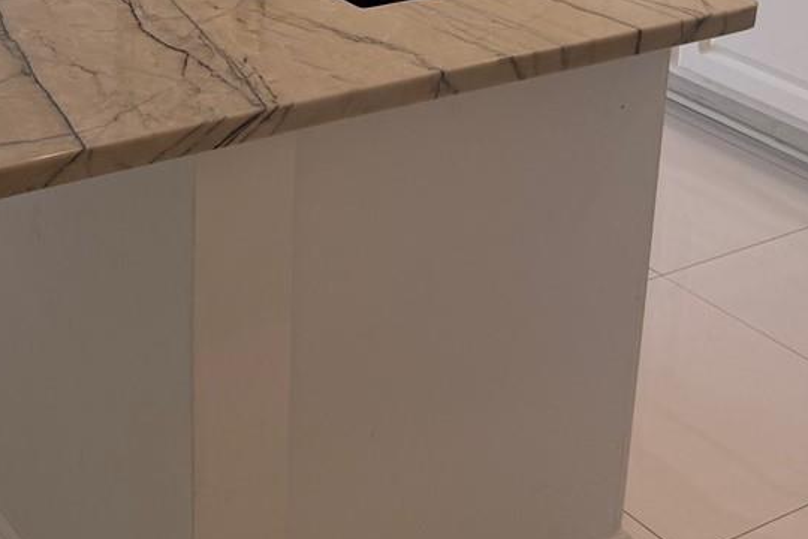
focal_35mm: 74
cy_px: -186
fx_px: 1661
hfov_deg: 26.7
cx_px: 129
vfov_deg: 17.2
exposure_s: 1/125
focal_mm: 6.76
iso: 64
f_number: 1.78
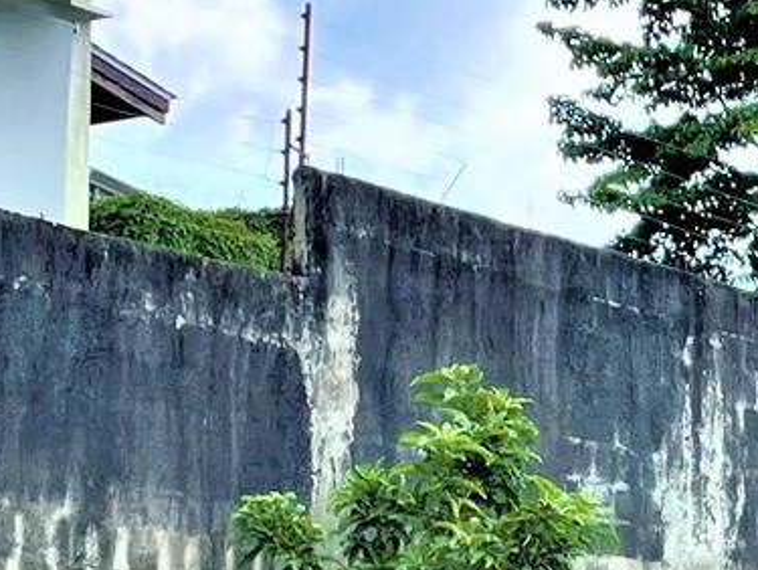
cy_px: 837
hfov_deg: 14.1
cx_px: 1057
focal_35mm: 133
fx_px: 2915
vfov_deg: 10.8
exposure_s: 1/1435
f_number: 1.6
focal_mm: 4.2
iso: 32
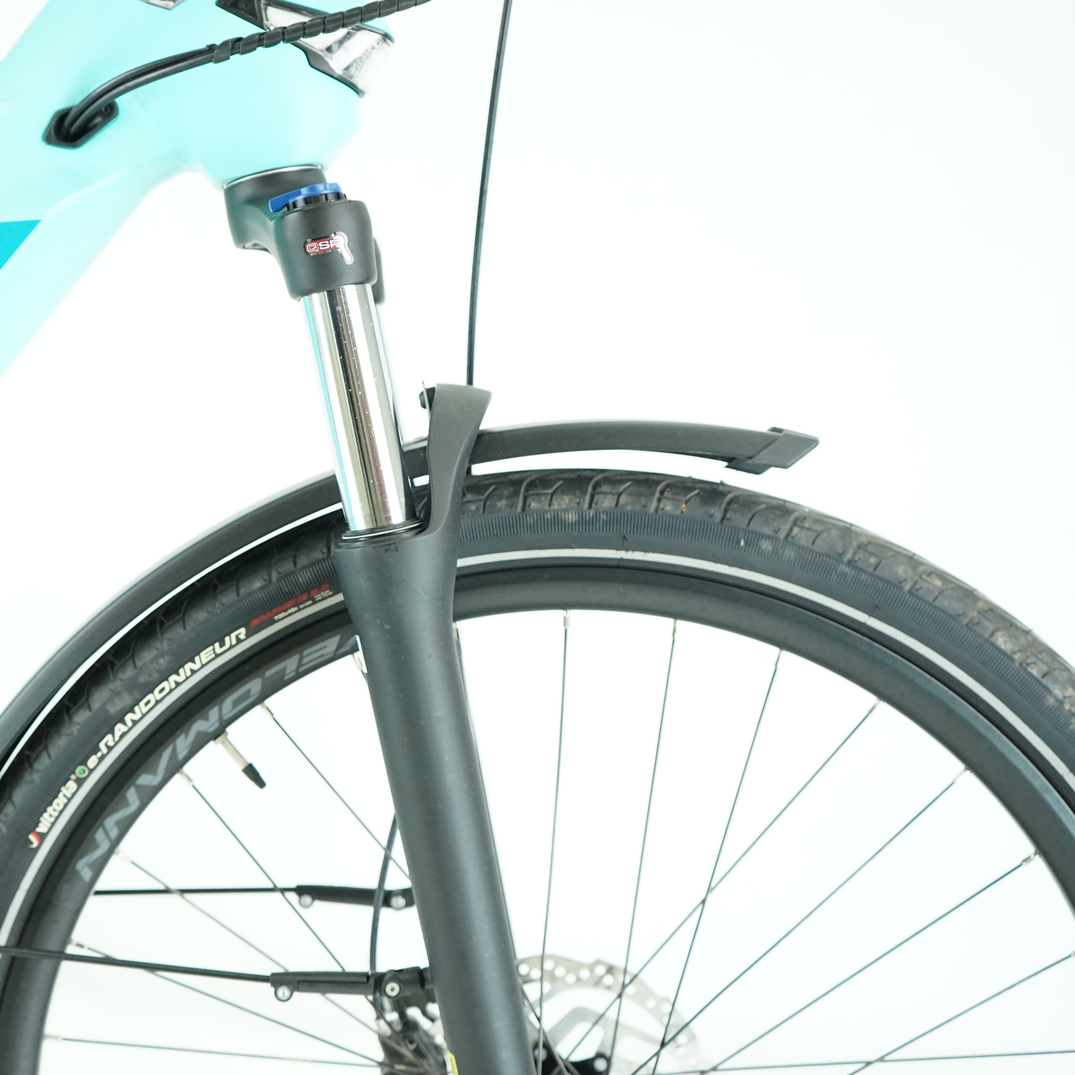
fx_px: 1441
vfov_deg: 40.9
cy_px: 538
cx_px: 339
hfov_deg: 40.3
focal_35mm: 41
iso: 2000
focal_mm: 32
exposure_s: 1/200
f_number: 4
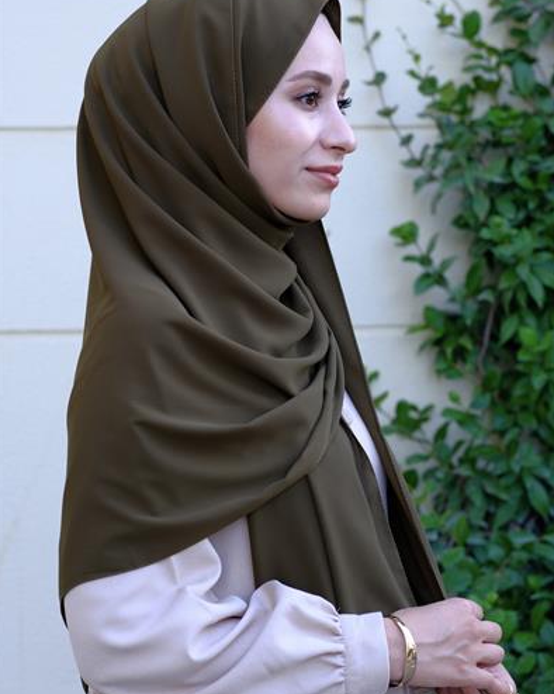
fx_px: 1969
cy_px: 335
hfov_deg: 16.0
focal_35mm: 96
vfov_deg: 20.0
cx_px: 274
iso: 160
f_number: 4
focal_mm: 56
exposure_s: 1/80
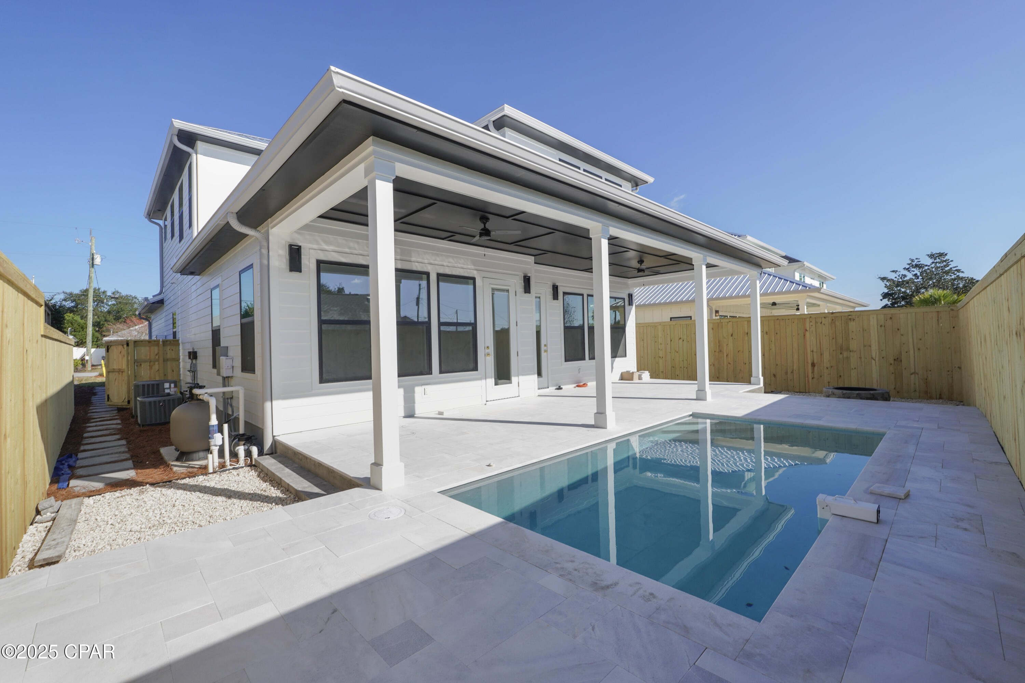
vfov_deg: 77.3
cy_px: 342
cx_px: 512
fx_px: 427
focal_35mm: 15
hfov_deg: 100.4
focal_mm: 10
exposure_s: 1/320
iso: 100
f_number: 5.6
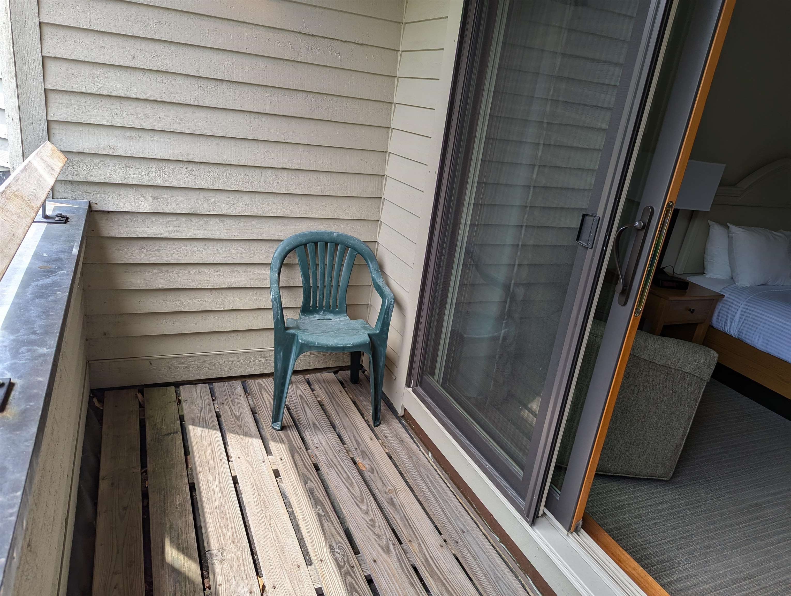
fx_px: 549
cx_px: 396
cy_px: 298
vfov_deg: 56.9
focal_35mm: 24
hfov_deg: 71.5
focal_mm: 6.81
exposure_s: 1/416
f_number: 1.85
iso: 41
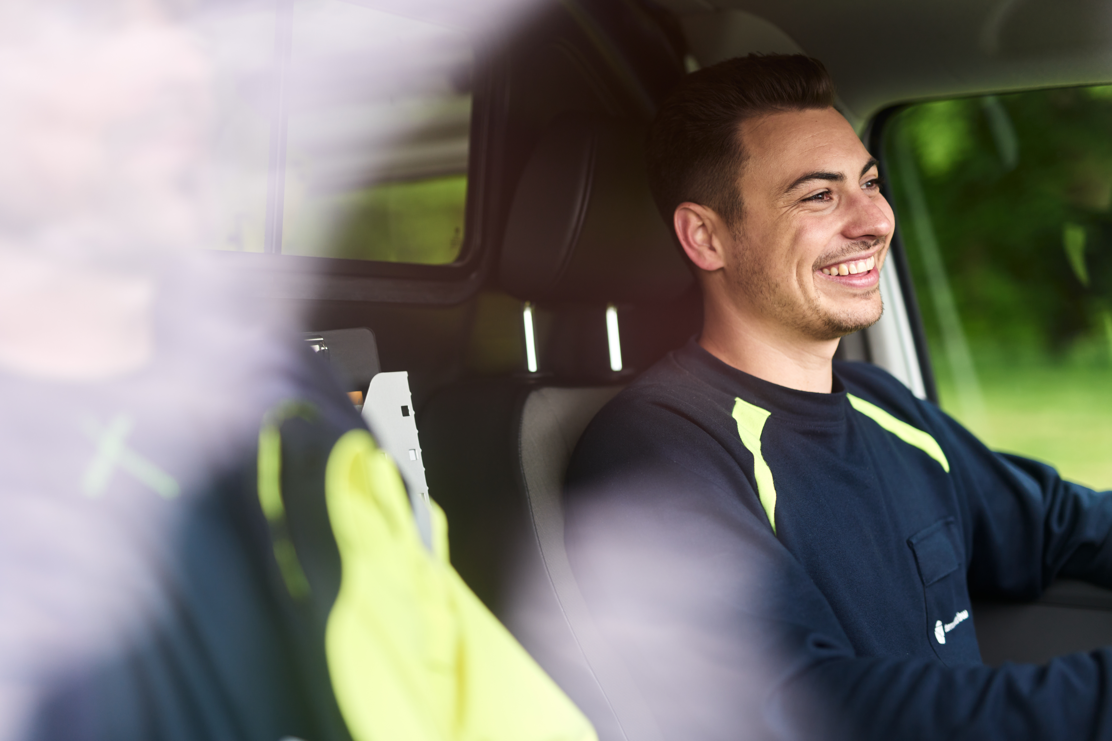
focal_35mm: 50
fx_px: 1544
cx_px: 556
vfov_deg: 27.0
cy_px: 370
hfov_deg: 39.6
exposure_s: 1/200
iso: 160
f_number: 1.8
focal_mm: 50
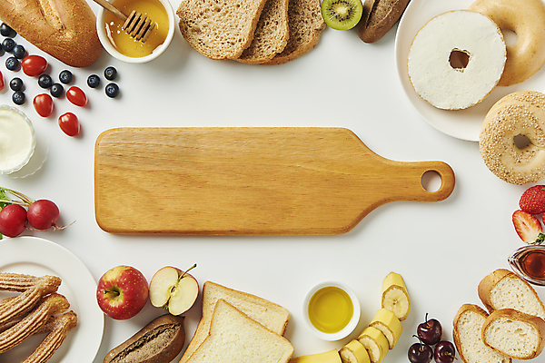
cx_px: 272
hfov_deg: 28.8
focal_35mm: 70
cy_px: 182
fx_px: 1060
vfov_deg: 19.5
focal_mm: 70
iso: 80
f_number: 8
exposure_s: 1/125
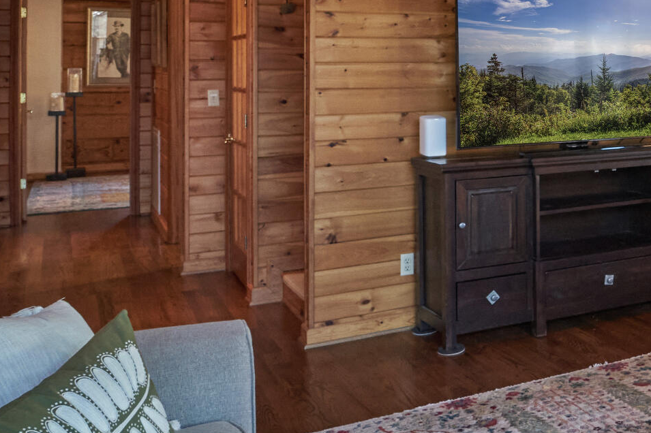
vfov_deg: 30.1
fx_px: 795
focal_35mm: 44
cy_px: 118
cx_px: 735
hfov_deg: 36.7
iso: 1000
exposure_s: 1/8
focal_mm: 14
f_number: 14
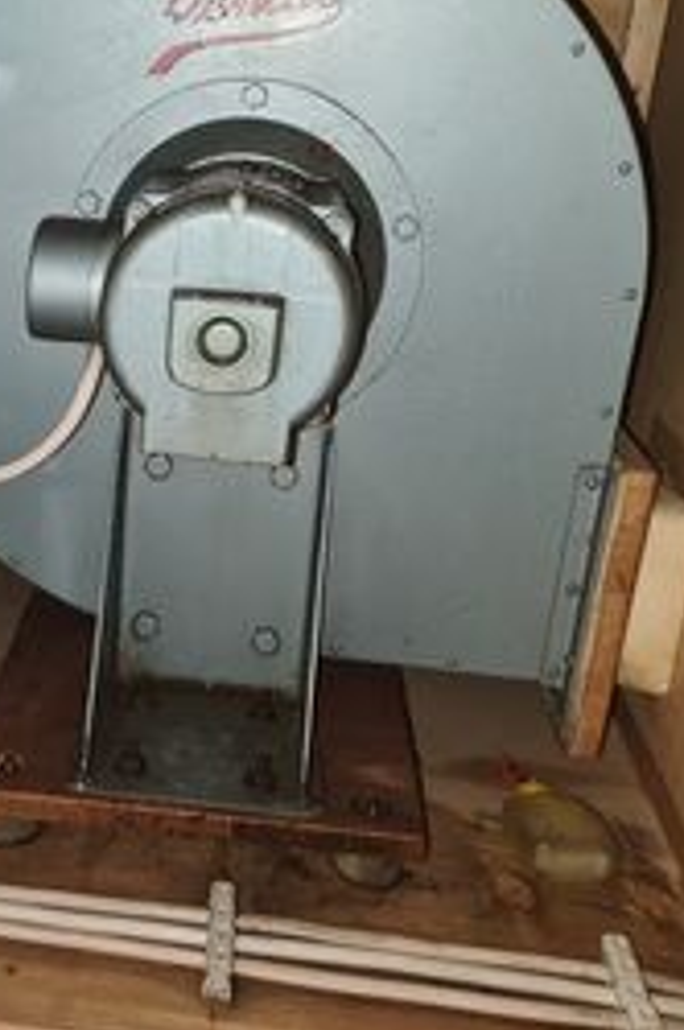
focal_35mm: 45
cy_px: 478
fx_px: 1286
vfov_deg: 43.6
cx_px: 107
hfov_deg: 28.9
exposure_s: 1/7
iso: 428
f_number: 2
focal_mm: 5.9
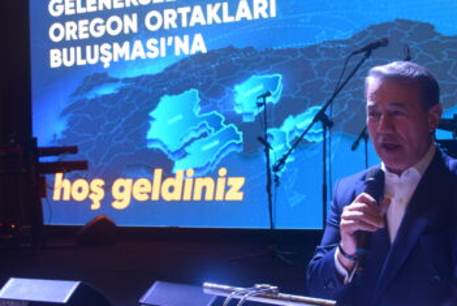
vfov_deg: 24.3
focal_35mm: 56
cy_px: 150
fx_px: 712
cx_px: 273
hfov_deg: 35.5
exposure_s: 1/15
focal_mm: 24
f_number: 6.3
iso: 400
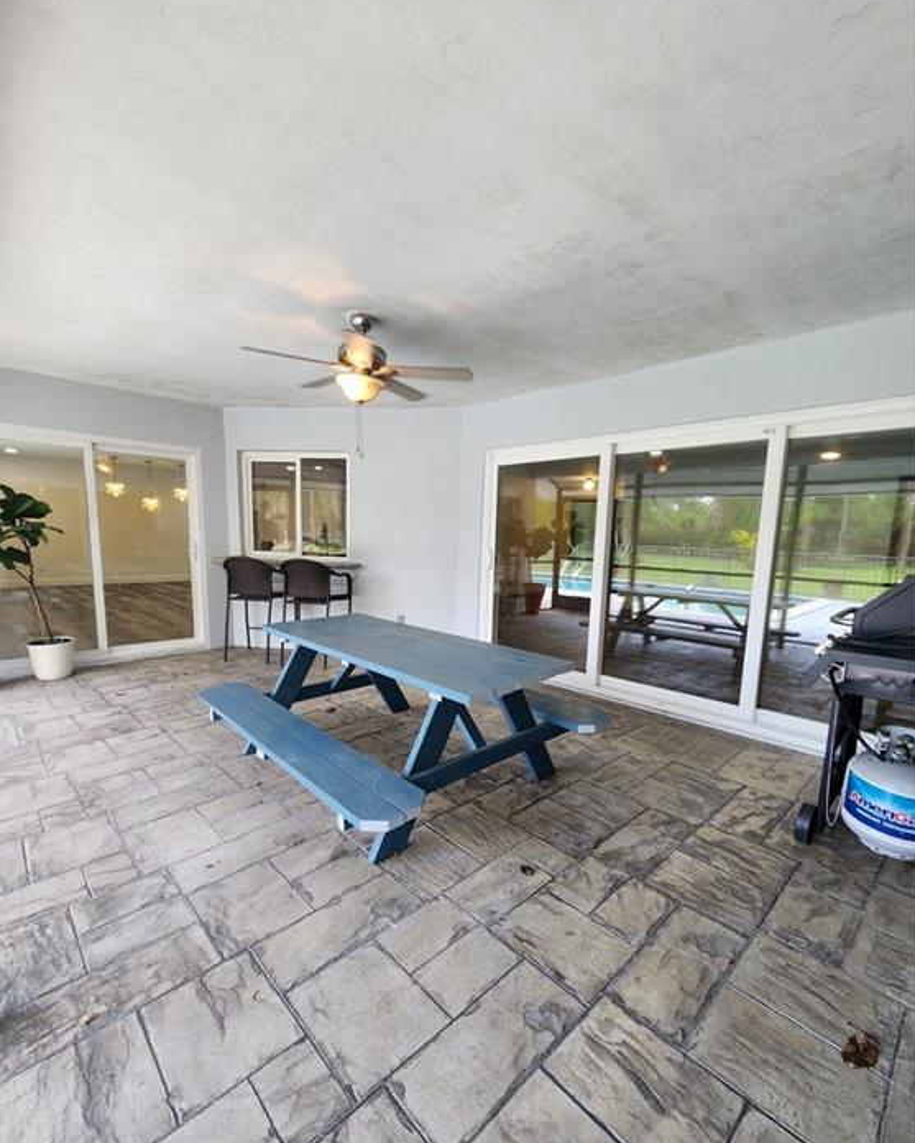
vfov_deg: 100.5
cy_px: 609
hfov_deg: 88.0
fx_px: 474
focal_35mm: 14
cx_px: 447
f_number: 2.2
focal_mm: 2.2
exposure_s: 1/60
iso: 160
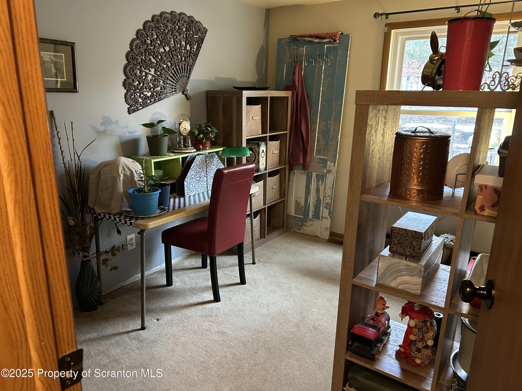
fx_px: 392
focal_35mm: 26
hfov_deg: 67.3
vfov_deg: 53.1
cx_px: 261
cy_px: 196
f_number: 1.5
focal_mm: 5.7
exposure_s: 1/40
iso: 500
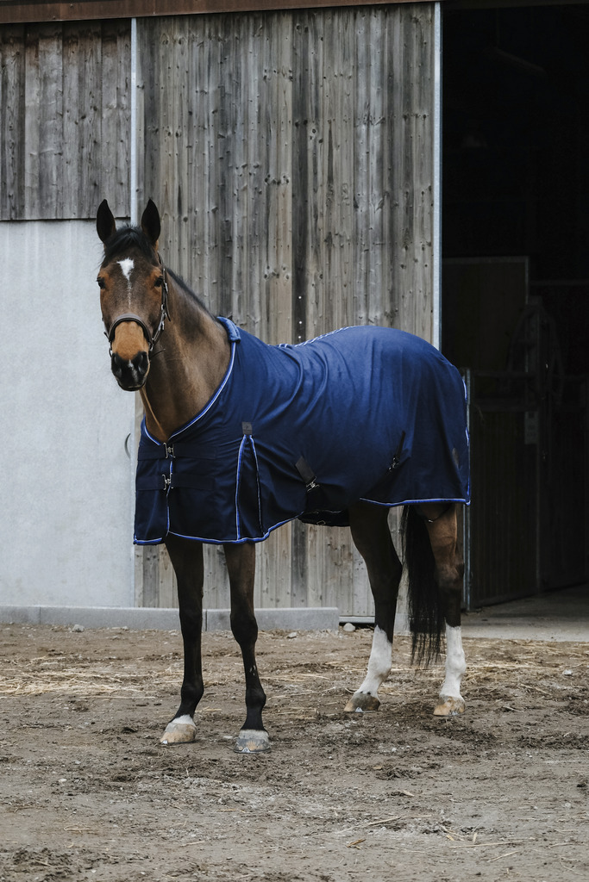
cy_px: 441
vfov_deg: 19.5
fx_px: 2576
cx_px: 294
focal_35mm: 105
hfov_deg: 13.0
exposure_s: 1/500
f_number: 4
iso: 1600
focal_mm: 70
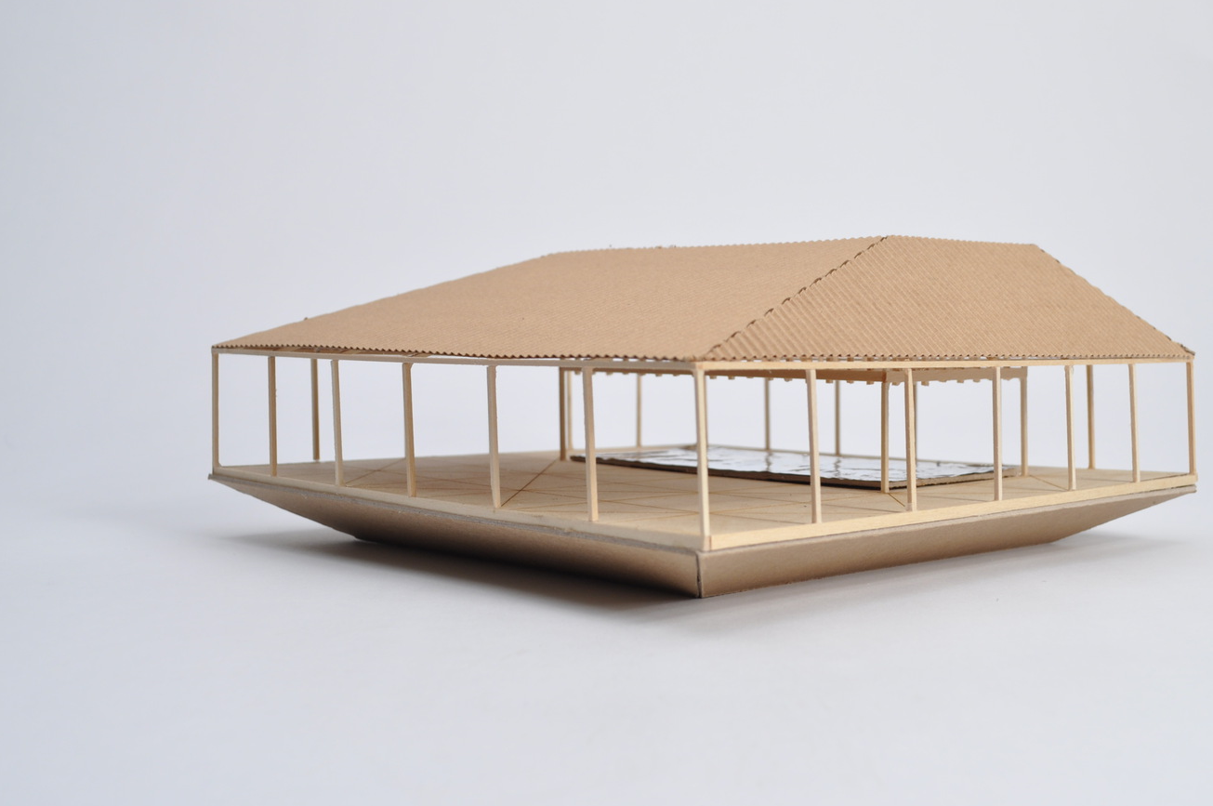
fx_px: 1515
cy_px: 348
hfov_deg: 43.5
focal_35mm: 45
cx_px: 696
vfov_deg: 29.8
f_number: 5.6
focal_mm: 26
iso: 200
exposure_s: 1/40
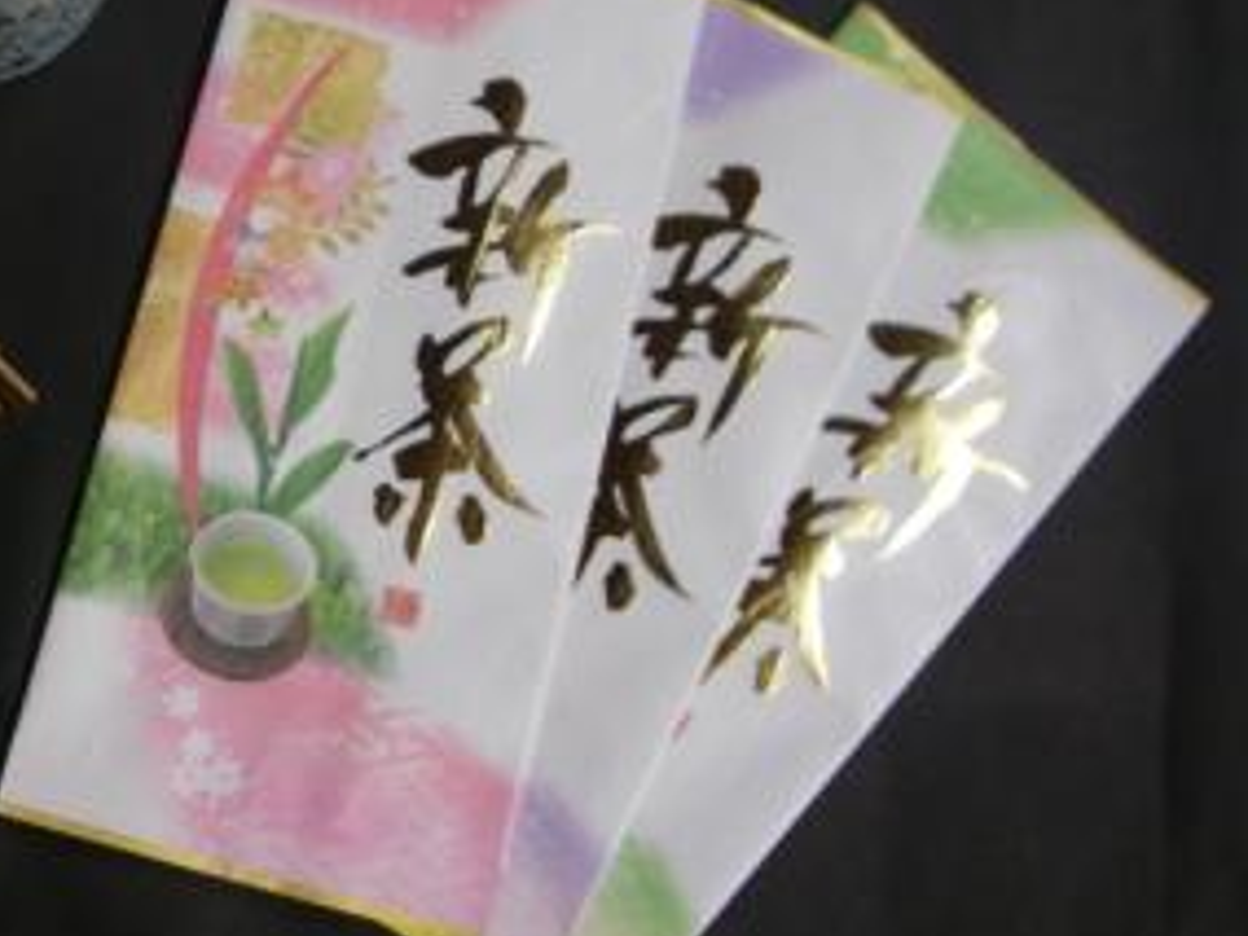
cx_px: 268
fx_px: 2163
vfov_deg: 24.1
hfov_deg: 31.4
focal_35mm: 60
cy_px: 229
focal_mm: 6.3
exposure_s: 1/15
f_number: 3.3
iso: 160
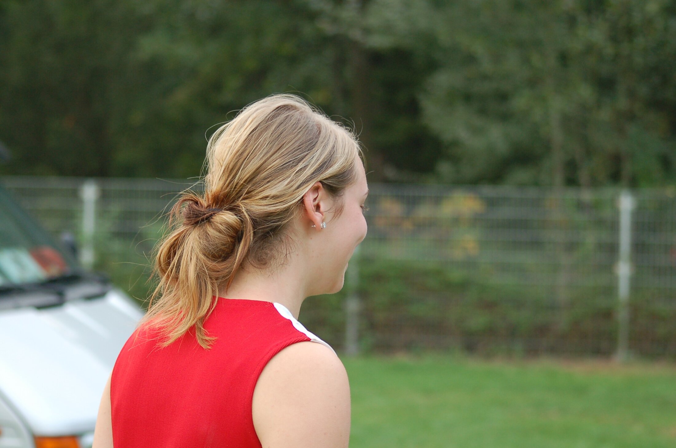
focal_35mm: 105
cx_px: 338
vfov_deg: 13.0
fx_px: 1968
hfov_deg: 19.5
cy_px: 224
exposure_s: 1/500
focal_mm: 70
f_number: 4
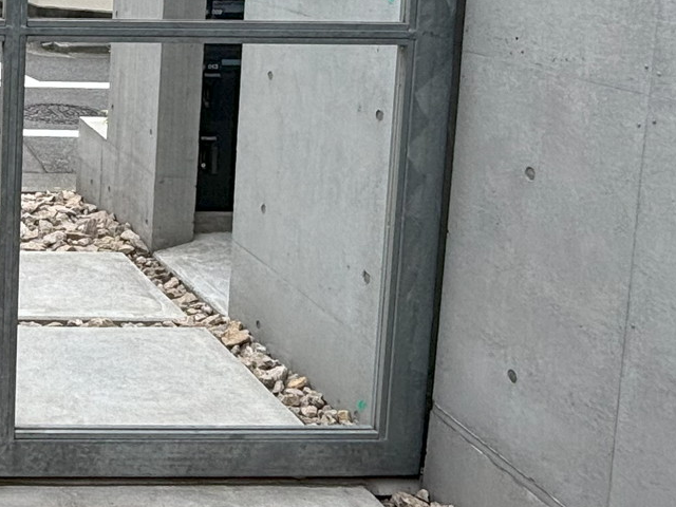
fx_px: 1055
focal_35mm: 54
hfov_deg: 29.3
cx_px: -182
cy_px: 11
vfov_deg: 25.8
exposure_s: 1/144
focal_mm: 1.54
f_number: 2.4
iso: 25
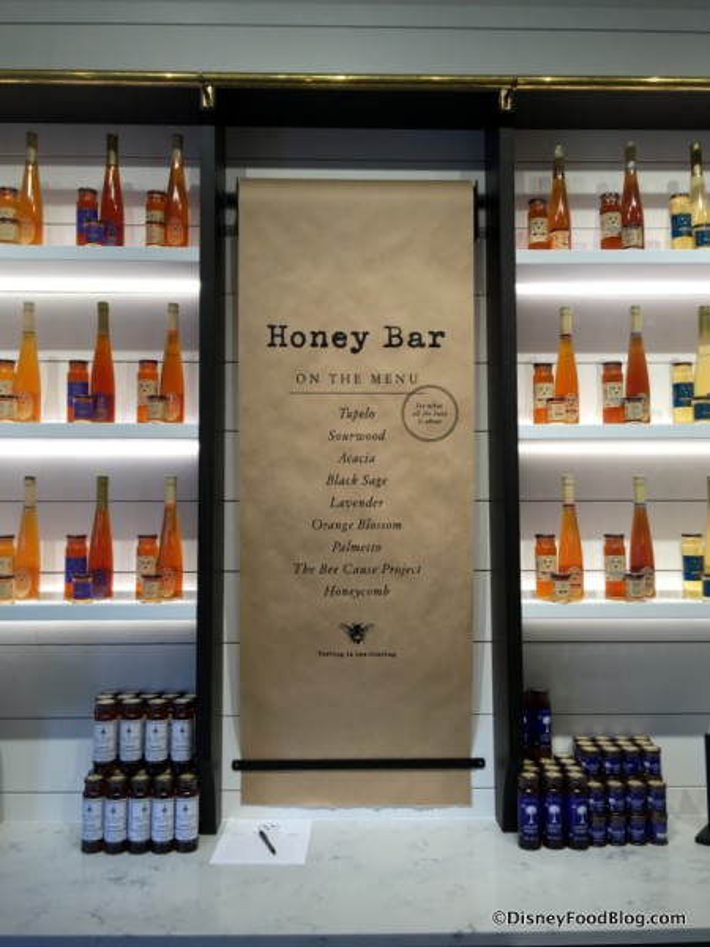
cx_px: 355
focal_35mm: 29
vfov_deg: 61.7
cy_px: 474
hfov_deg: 48.2
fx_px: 793
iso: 32
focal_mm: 4.15
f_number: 2.2
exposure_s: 1/120
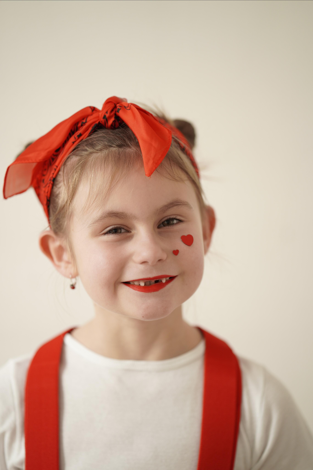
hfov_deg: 16.1
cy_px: 235
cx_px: 156
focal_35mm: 85
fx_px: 1108
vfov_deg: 23.9
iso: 400
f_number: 2
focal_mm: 85
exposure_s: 1/400
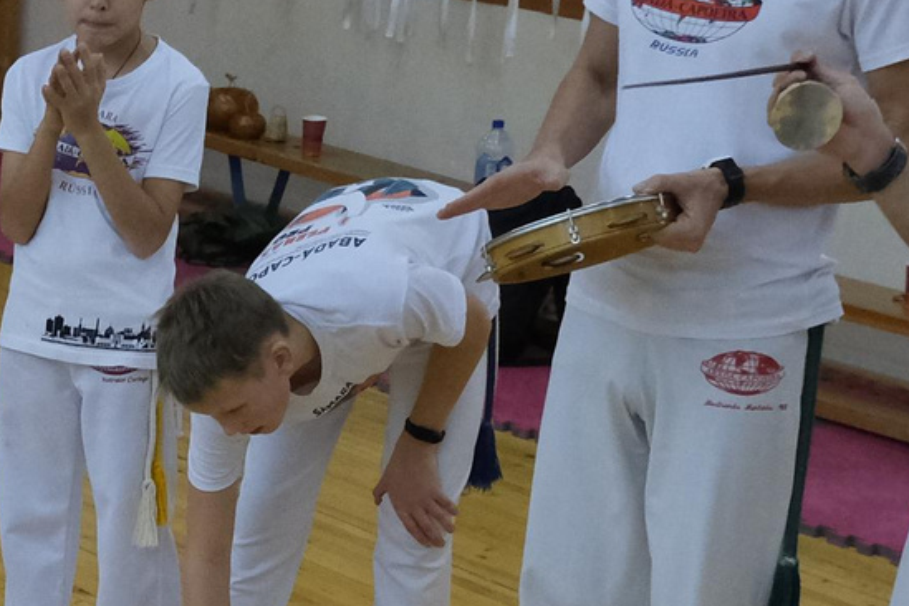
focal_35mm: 140
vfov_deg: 9.5
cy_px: 905
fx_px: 3535
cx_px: -606
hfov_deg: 13.5
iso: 2500
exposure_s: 1/320
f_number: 4
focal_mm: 19.7
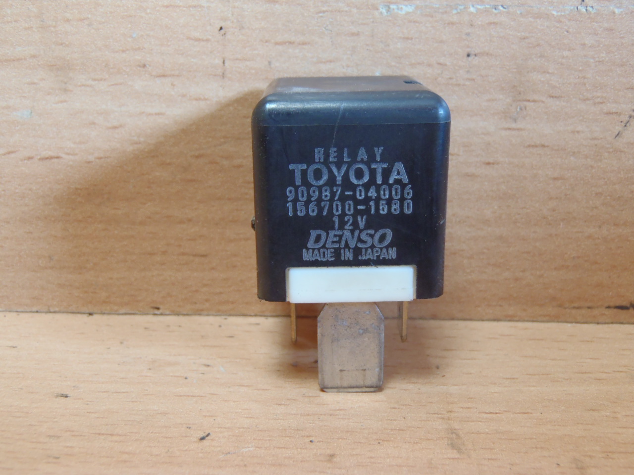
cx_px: 317
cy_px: 238
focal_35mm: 37
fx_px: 678
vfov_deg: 38.7
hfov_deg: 50.1
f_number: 4.7
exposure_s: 1/4
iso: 200
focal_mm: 6.64
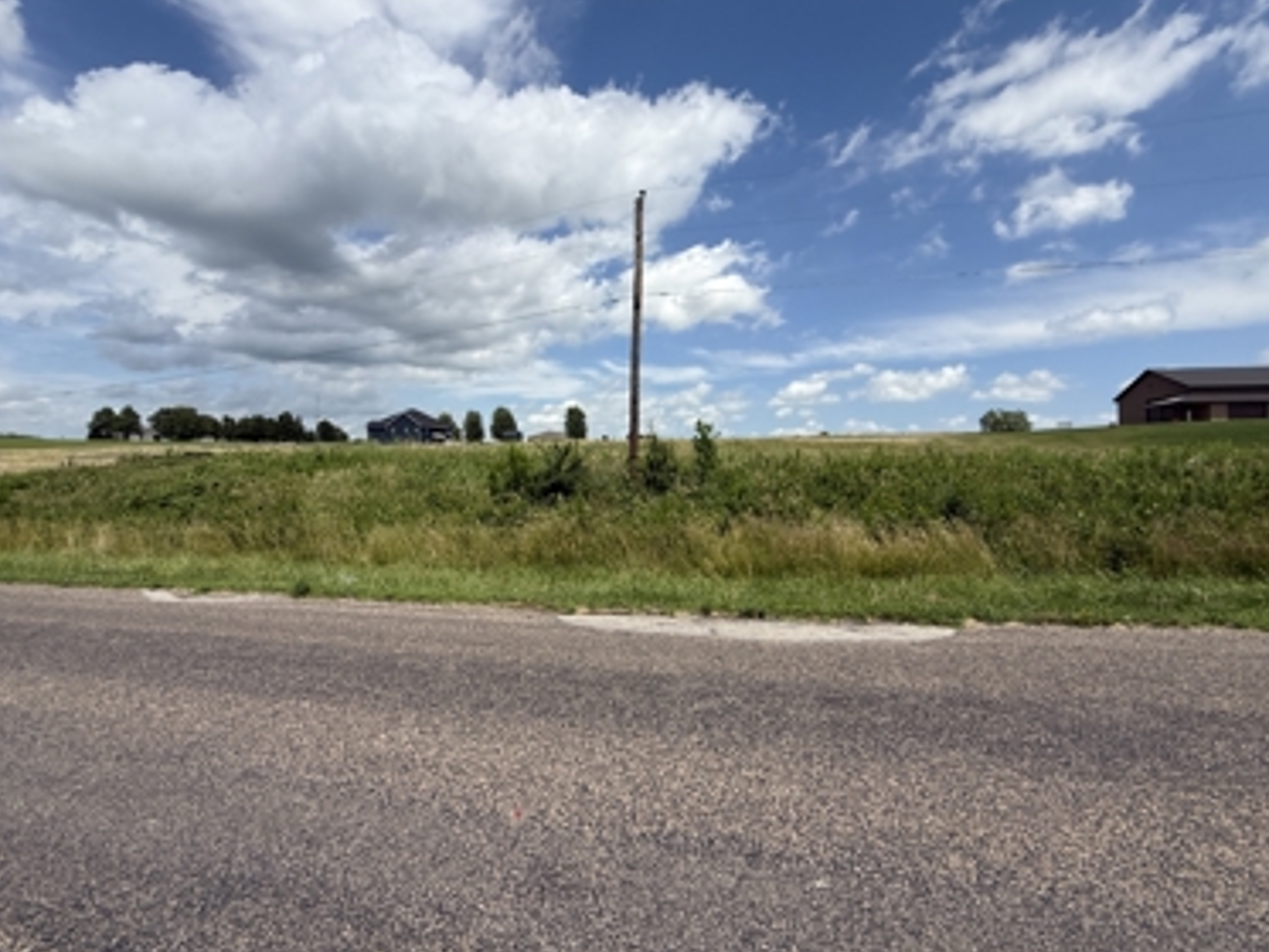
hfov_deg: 98.1
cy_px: 452
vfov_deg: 81.7
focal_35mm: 15
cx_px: 643
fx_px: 550
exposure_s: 1/3125
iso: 50
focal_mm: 2.22
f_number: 2.2
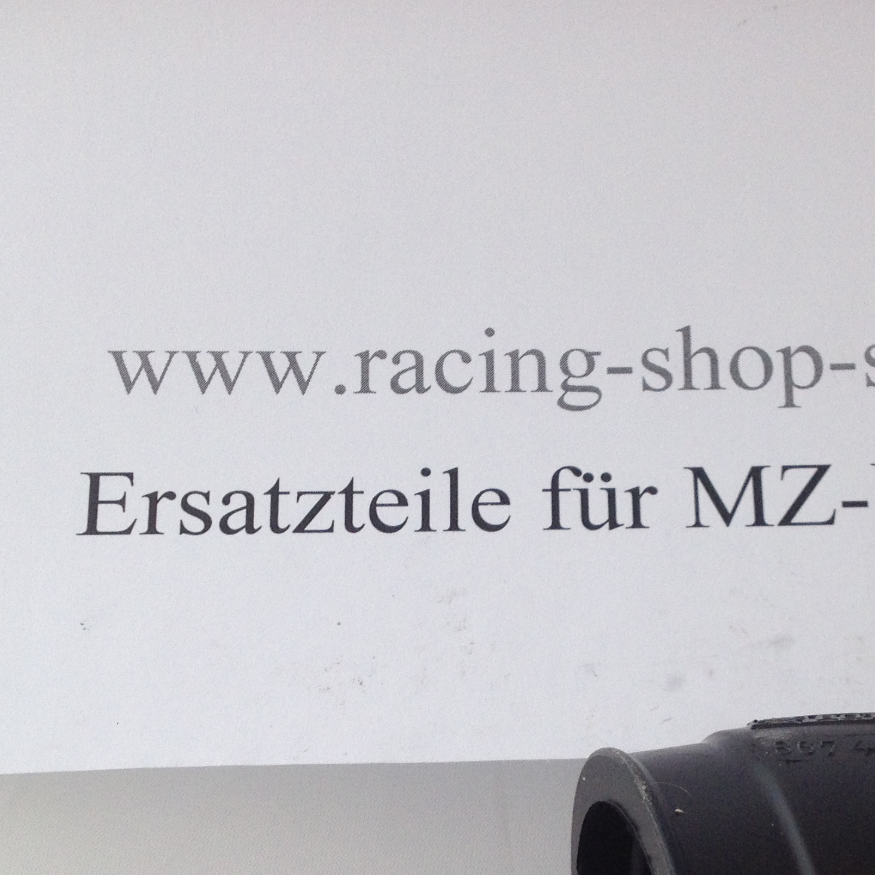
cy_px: 717
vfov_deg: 24.5
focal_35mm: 69
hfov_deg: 24.9
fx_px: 1973
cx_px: 535
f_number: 2.4
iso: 80
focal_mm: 4.28
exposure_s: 1/120
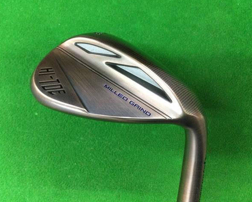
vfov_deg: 44.5
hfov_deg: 54.2
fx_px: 246
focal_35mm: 33
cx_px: 116
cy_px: 99
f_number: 2.4
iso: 160
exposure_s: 1/30
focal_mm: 3.3
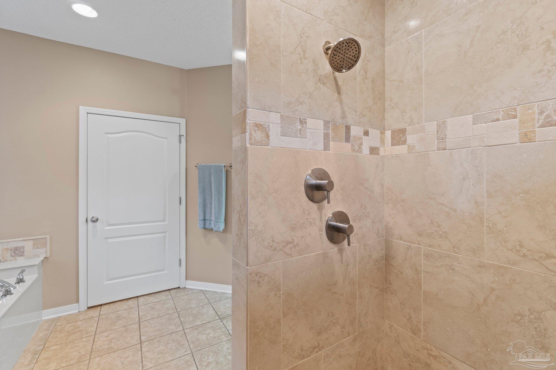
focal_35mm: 15
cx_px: 278
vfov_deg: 77.3
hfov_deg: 100.4
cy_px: 185
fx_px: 232
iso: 400
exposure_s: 1/2
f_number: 9
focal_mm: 10
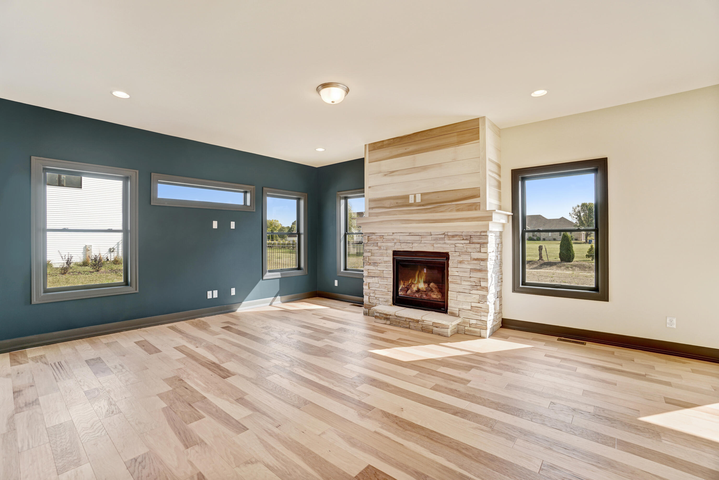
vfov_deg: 77.3
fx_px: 300
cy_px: 240
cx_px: 360
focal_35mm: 15
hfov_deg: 100.4
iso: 100
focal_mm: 10
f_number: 5
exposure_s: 1/80
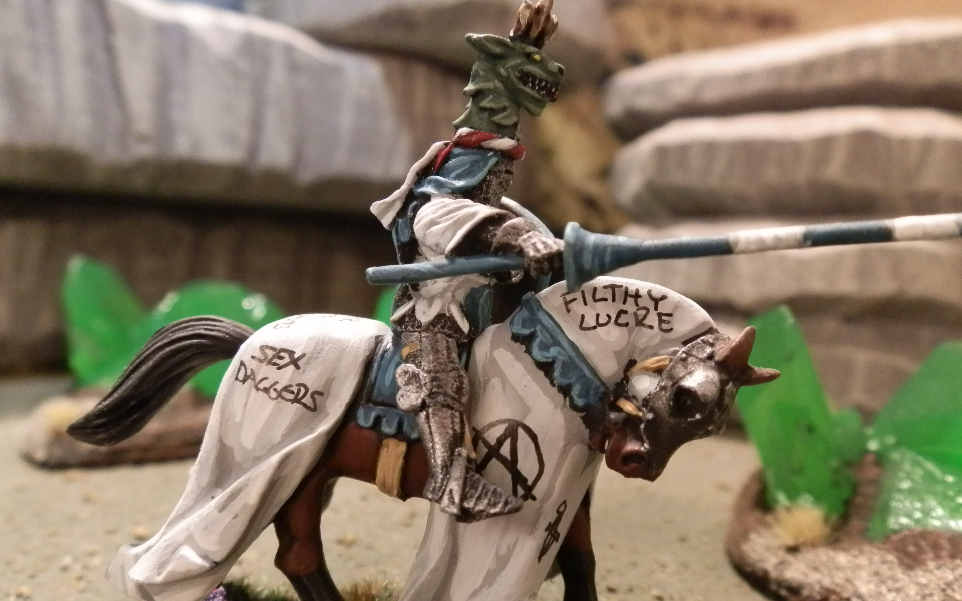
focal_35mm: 30
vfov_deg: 41.8
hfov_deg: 62.9
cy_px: 312
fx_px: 787
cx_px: 482
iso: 400
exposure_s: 1/60
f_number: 3.1
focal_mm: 5
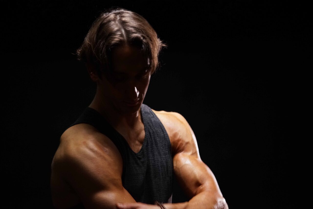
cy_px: 104
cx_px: 156
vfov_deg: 8.6
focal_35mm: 160
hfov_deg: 12.8
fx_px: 1391
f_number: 4
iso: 2500
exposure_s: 1/125
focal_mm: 160
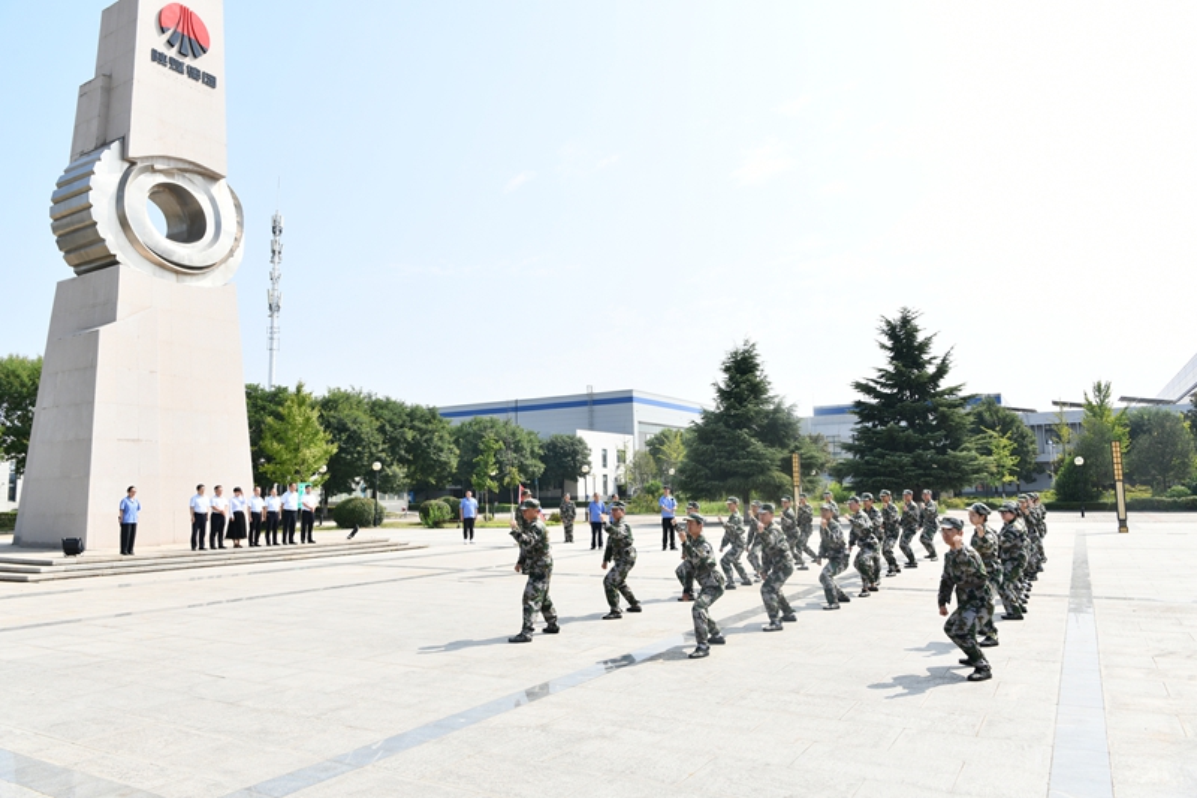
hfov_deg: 73.8
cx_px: 598
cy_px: 399
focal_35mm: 24
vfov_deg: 53.1
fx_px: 798
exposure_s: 1/200
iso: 200
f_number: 11
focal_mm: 24
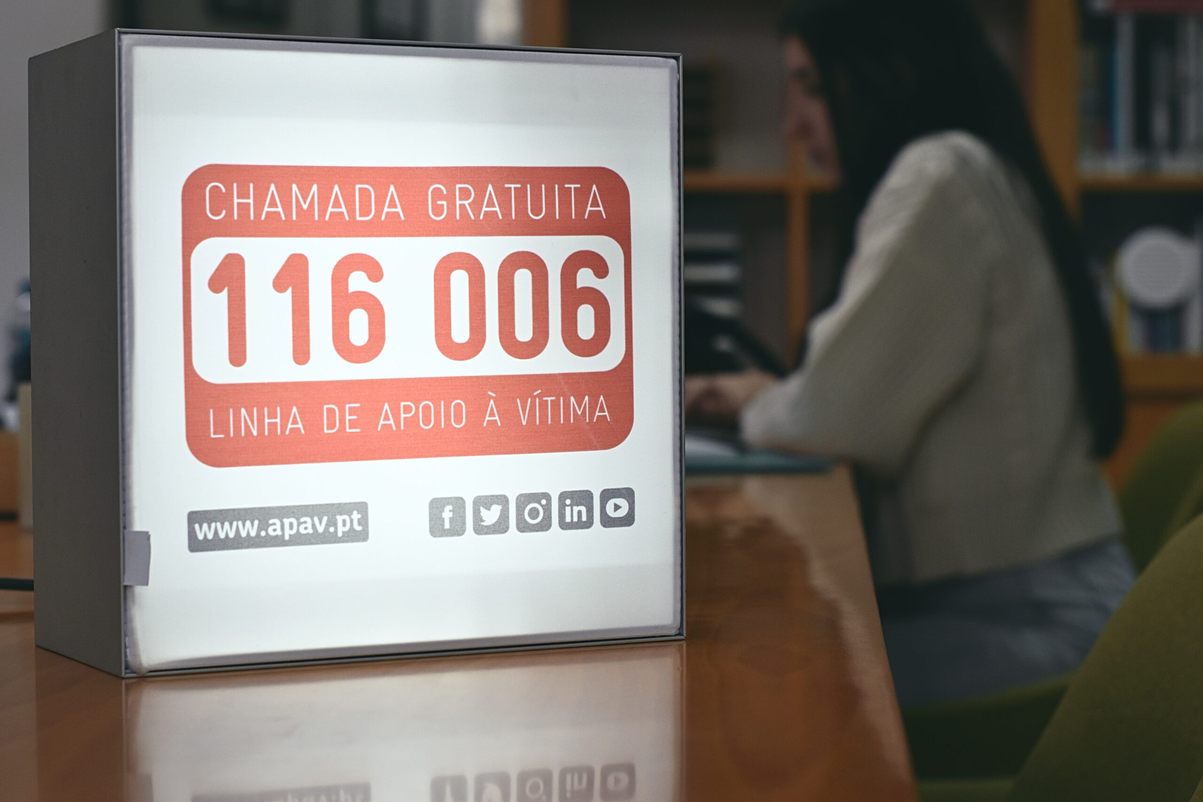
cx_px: 602
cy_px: 401
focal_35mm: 75
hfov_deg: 27.0
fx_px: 2506
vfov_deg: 18.2
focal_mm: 50
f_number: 4.5
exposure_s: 1/200
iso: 800
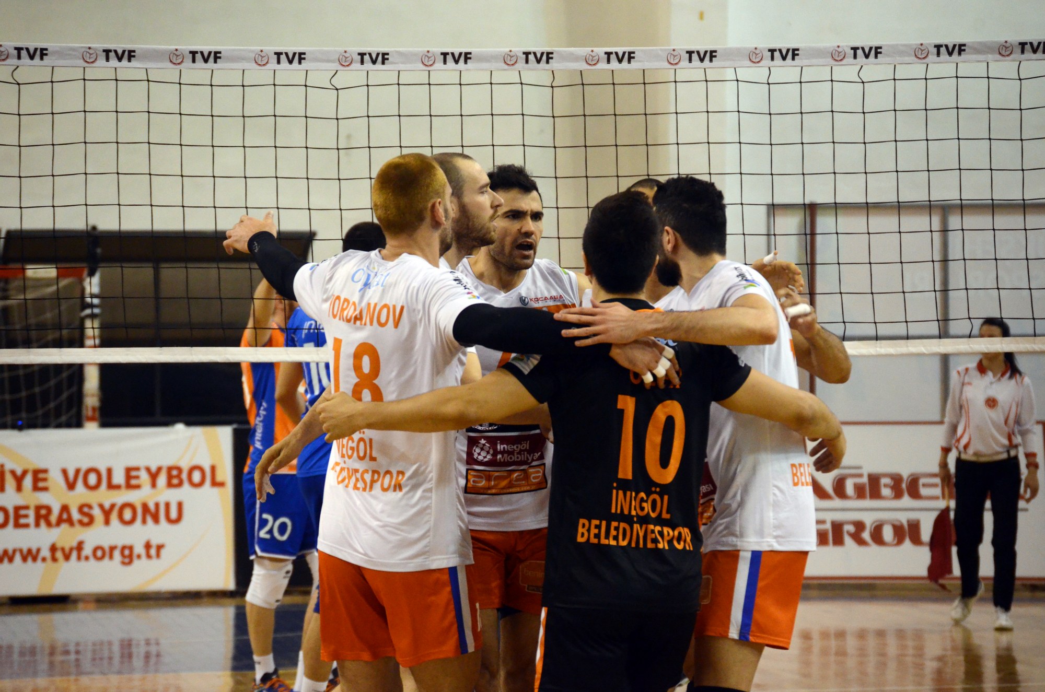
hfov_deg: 11.4
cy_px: 346
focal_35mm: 180
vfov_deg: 7.6
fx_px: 5215
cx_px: 522
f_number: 5
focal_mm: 120
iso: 2500
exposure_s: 1/320
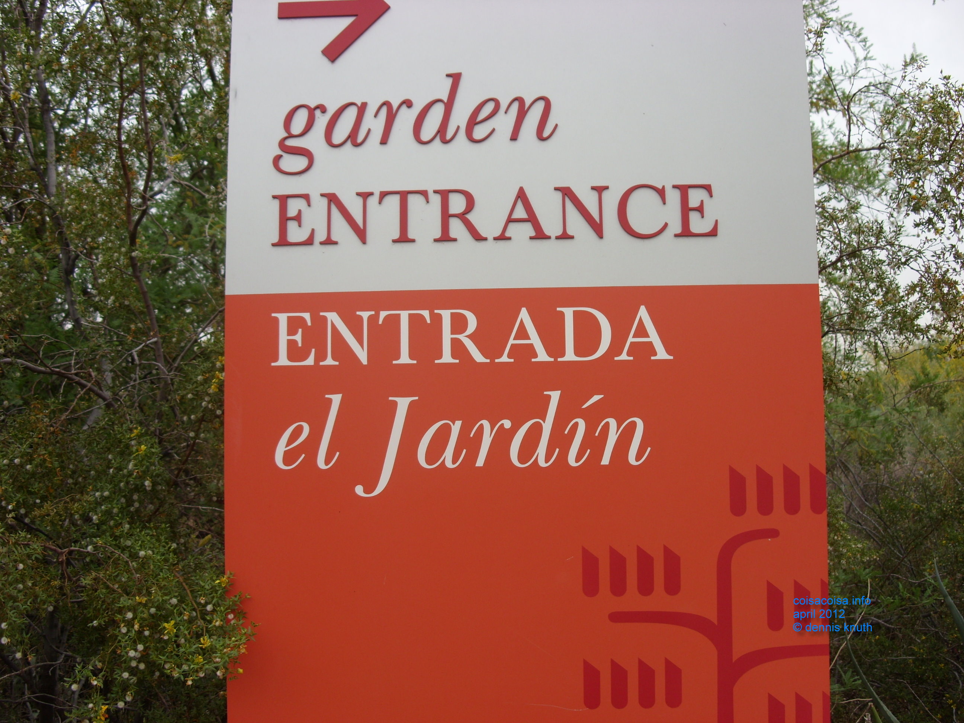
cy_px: 362
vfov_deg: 37.7
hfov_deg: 49.0
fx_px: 1058
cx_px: 482
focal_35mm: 38
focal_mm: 6.3
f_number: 2.8
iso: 50
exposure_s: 1/114
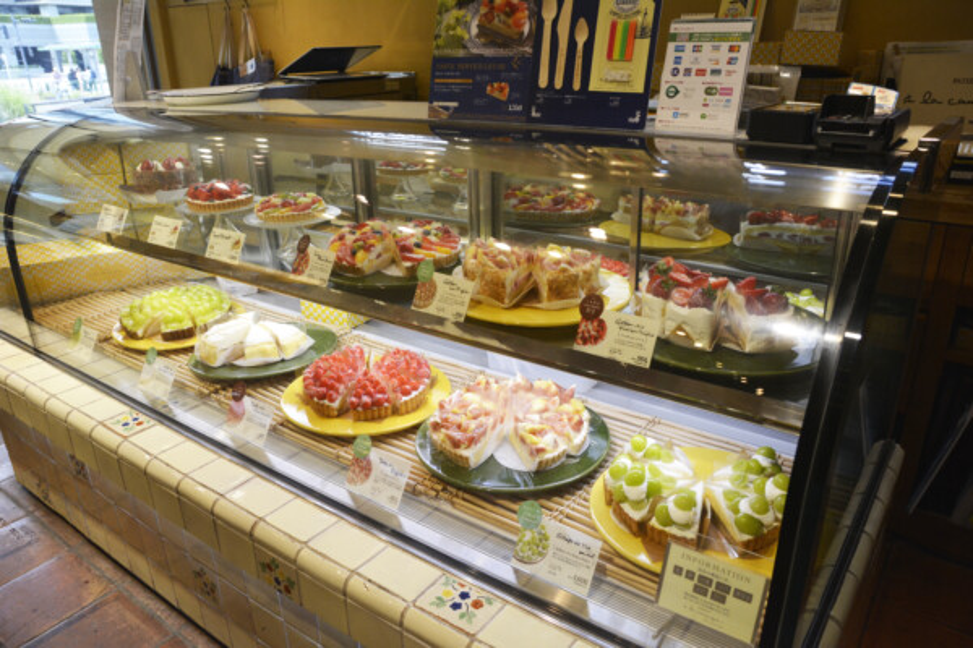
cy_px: 324
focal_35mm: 26
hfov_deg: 70.4
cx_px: 486
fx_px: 689
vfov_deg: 50.4
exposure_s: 1/640
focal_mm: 17
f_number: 5
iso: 1000
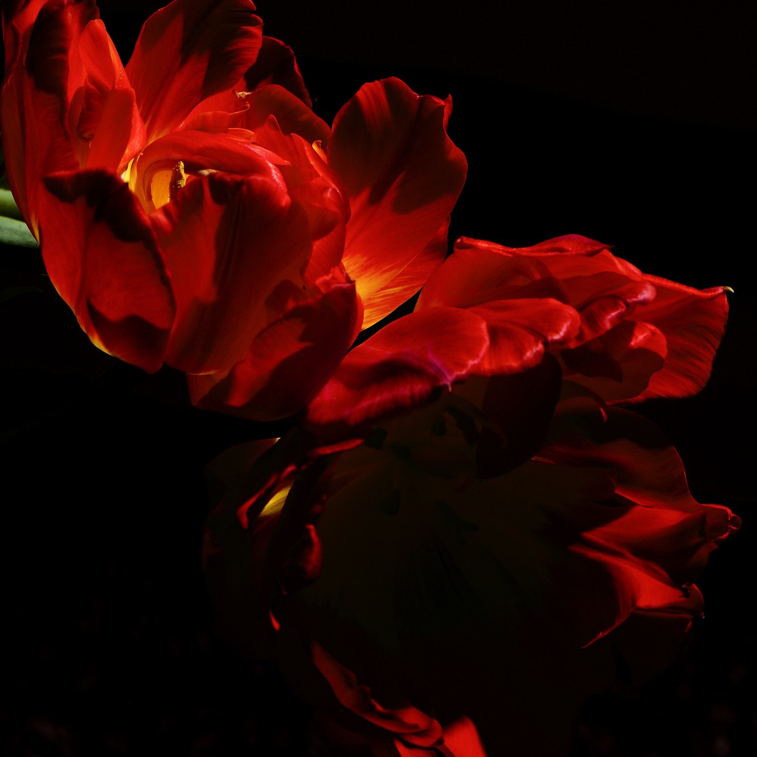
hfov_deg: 7.2
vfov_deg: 7.2
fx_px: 5982
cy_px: 311
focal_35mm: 242
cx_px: 465
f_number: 13
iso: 200
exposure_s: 1/250
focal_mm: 105
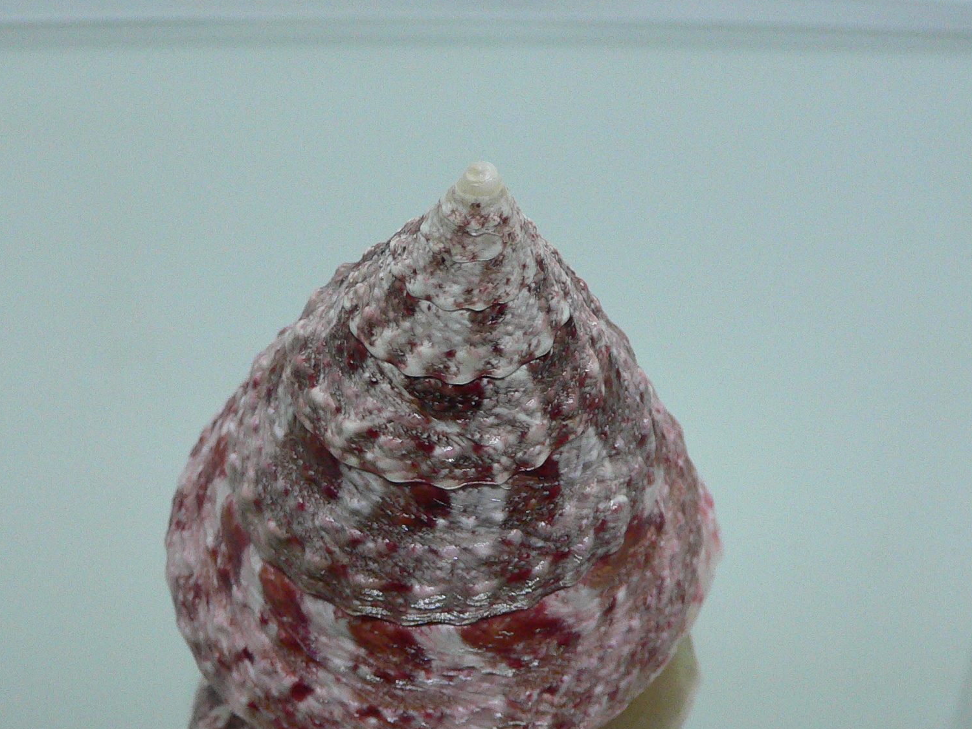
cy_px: 443
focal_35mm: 47
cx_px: 422
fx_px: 1320
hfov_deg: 40.4
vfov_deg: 30.8
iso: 200
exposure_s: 1/50
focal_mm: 4.6
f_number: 2.8
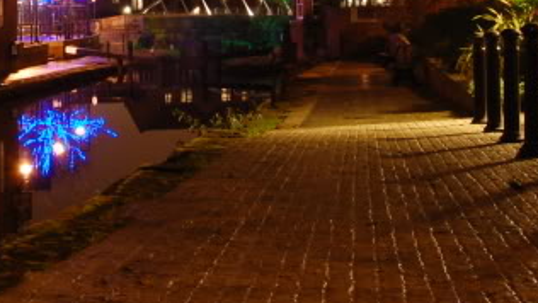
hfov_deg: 22.5
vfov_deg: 12.9
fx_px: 1303
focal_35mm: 91
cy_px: -77
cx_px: 3
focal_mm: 23
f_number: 18
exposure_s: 30
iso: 200
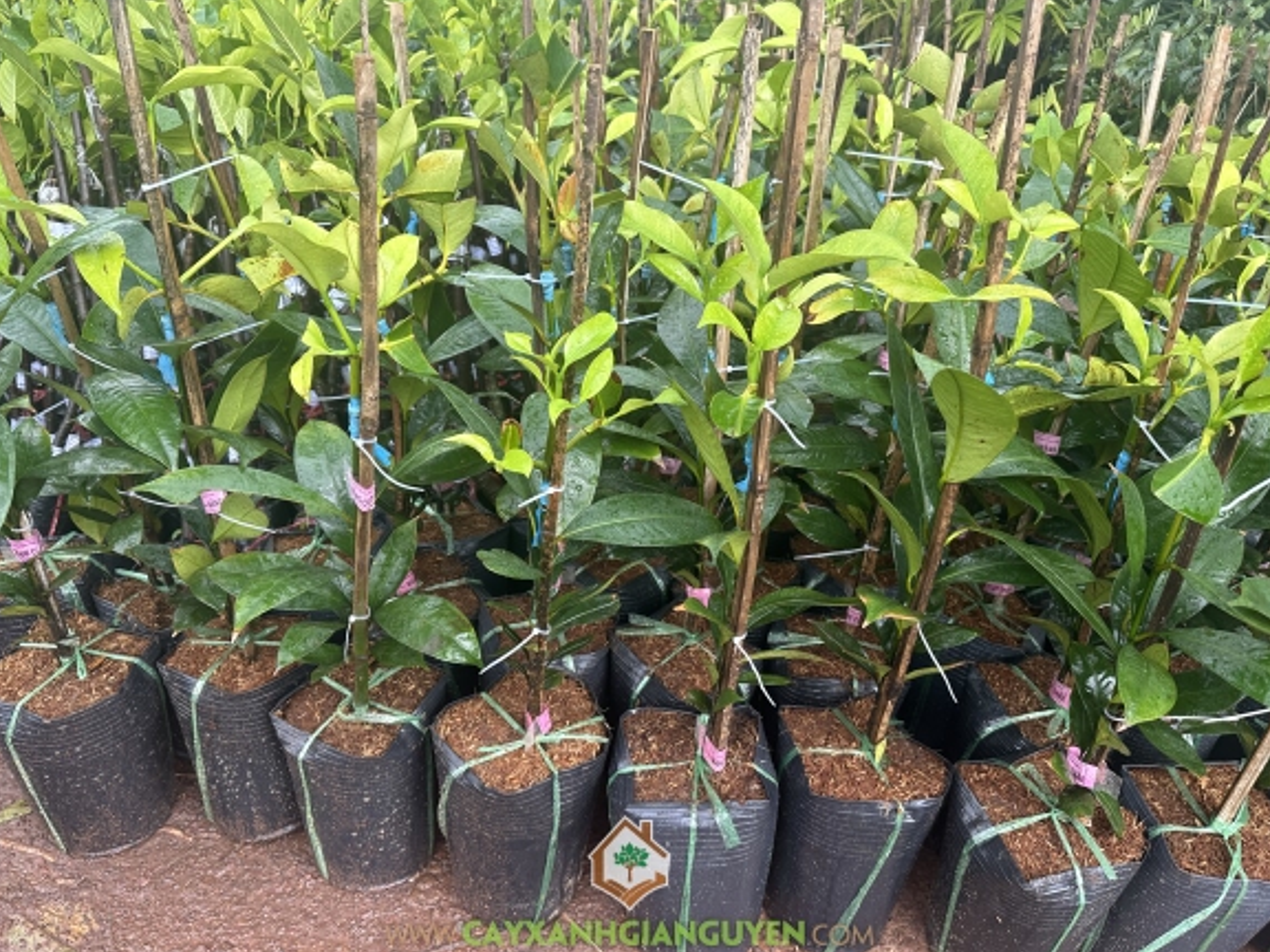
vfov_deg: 54.9
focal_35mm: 25
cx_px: 628
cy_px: 467
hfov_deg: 69.4
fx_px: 917
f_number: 1.78
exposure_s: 1/166
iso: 64
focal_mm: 6.86
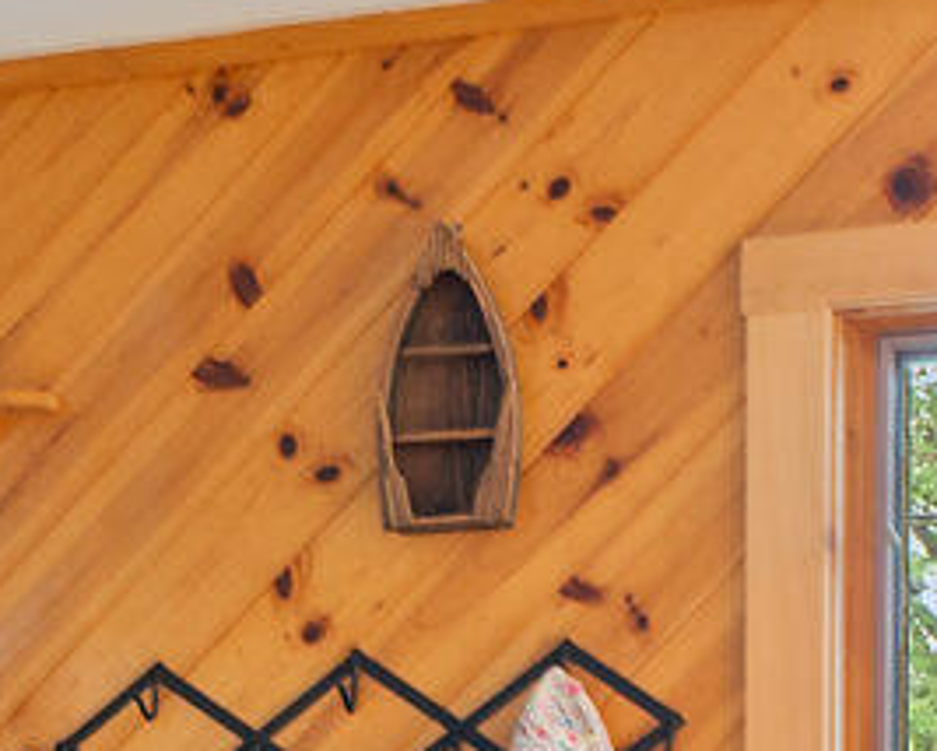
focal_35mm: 144
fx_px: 3996
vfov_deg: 10.5
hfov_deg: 11.9
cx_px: -965
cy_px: 1005
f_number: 7.1
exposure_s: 1.6
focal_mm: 16
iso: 200
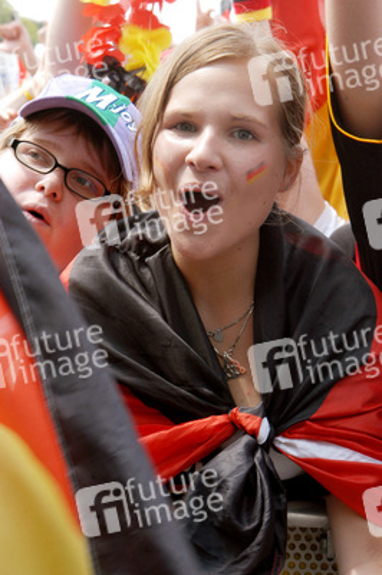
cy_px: 288
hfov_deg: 14.7
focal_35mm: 93
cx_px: 191
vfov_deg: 21.9
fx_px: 1483
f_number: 9
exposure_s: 1/80
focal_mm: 62
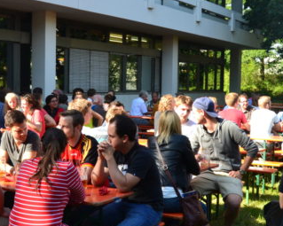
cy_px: 112
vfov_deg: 25.0
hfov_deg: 30.7
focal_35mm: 61
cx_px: 94
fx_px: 511
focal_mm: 18
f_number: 9
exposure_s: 1/160
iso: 400
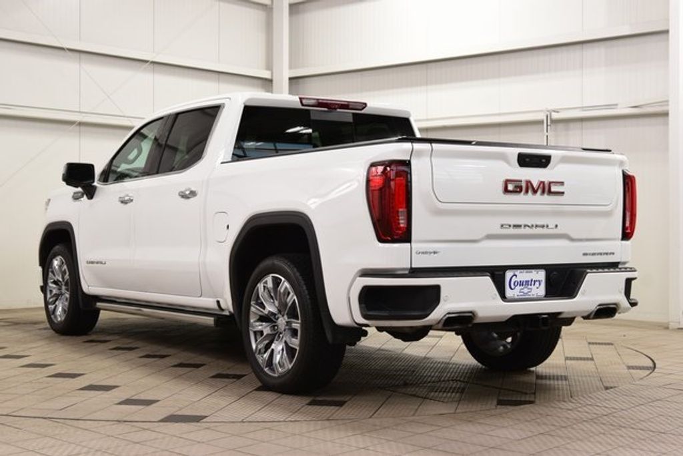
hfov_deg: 36.9
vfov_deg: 25.1
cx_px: 342
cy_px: 228
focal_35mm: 54
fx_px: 1025
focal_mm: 36
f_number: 7.1
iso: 720
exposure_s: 1/30
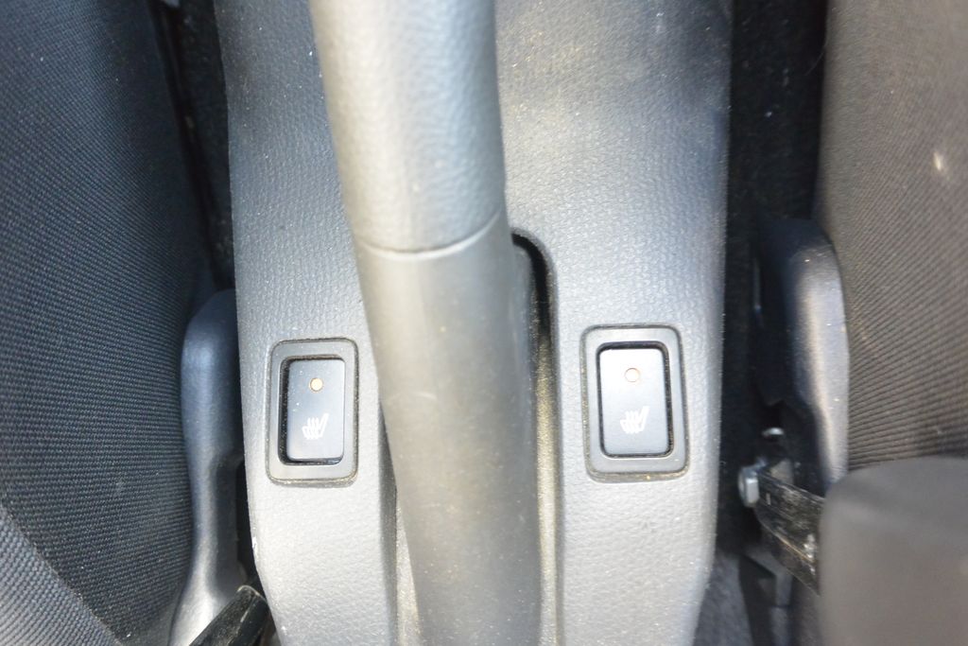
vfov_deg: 45.0
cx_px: 484
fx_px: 780
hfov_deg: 63.7
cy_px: 323
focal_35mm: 29
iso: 1100
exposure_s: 1/30
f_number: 3.5
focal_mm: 11
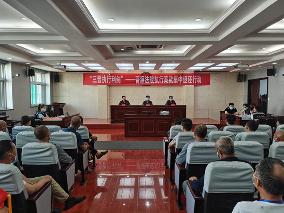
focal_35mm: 26
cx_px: 142
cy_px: 106
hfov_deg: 67.3
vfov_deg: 53.1
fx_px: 213
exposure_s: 1/100
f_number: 1.8
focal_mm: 5.58
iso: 160
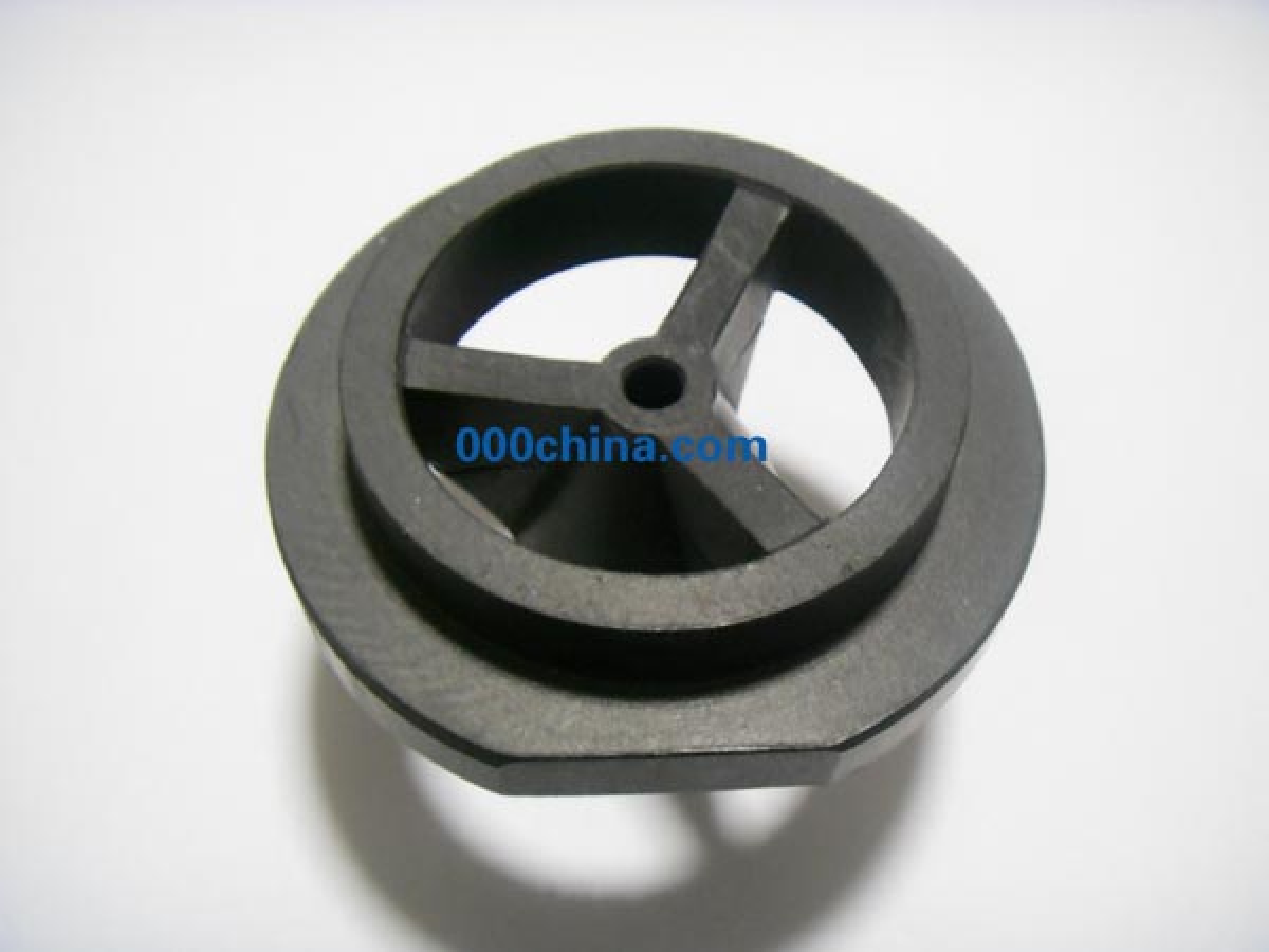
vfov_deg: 36.8
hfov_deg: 47.9
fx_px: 1430
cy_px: 476
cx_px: 634
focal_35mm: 39
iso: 200
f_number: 3.5
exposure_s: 1
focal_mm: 6.6
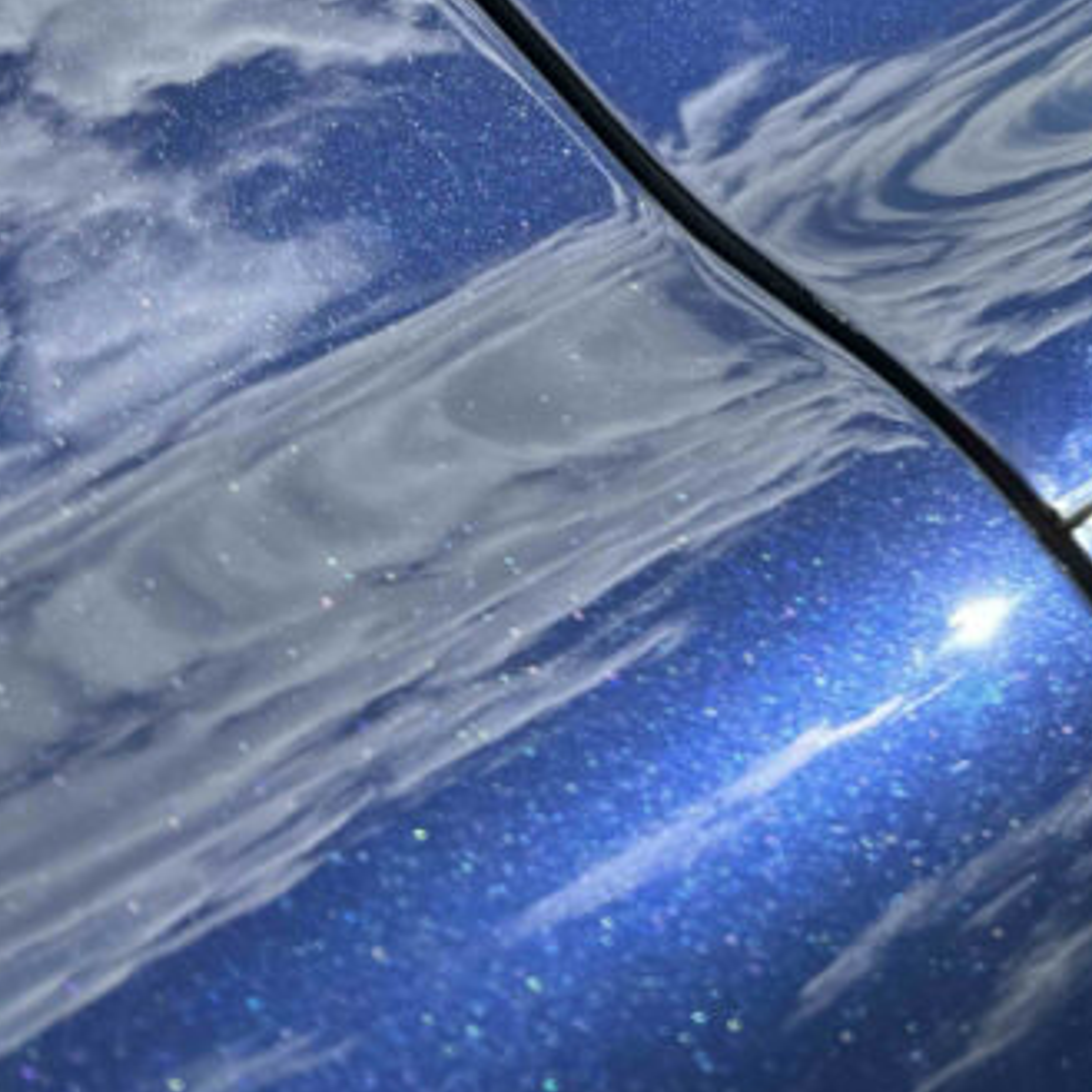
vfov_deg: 22.7
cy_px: -408
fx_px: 2356
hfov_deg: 25.0
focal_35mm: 66
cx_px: 1062
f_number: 1.78
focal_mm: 6.76
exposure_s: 1/2833
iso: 80
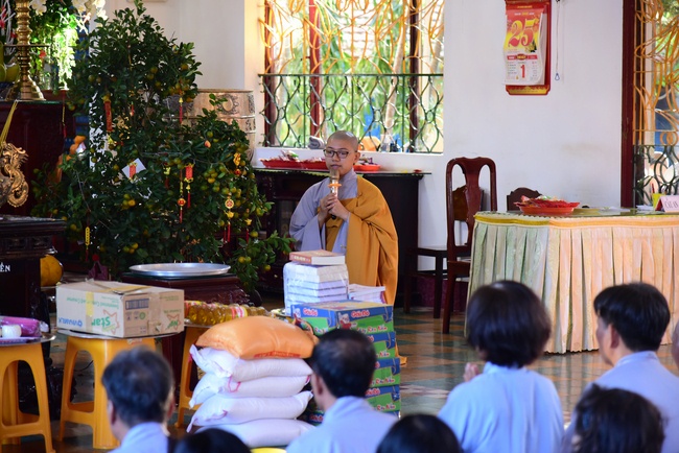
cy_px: 226
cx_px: 340
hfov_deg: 19.4
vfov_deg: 13.1
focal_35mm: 105
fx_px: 1981
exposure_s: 1/60
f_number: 4
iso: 1600
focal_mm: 105
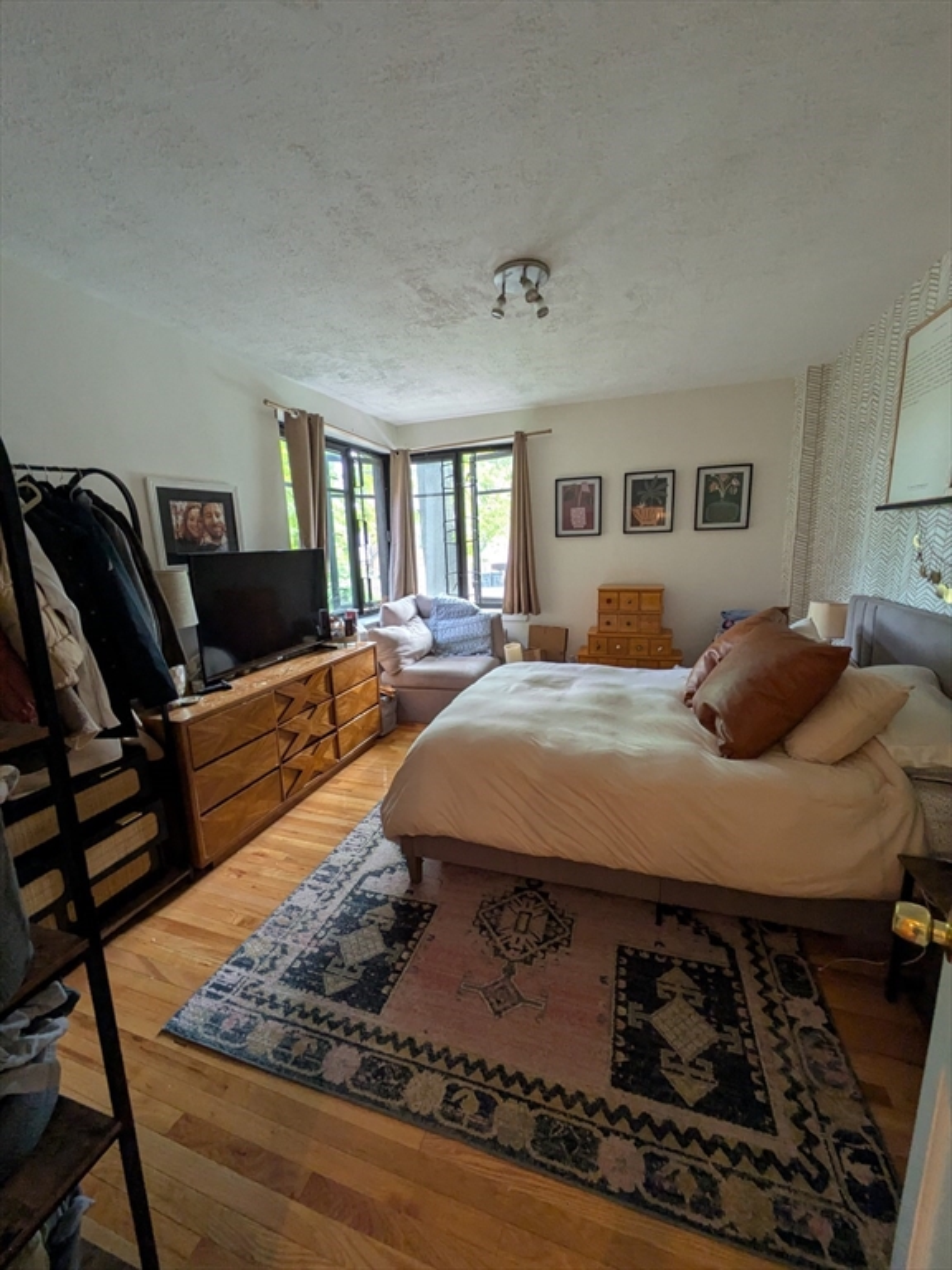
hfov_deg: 85.7
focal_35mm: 14
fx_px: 513
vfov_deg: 102.1
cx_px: 476
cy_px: 635
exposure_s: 1/30
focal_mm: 1.83
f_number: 2.2
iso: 135
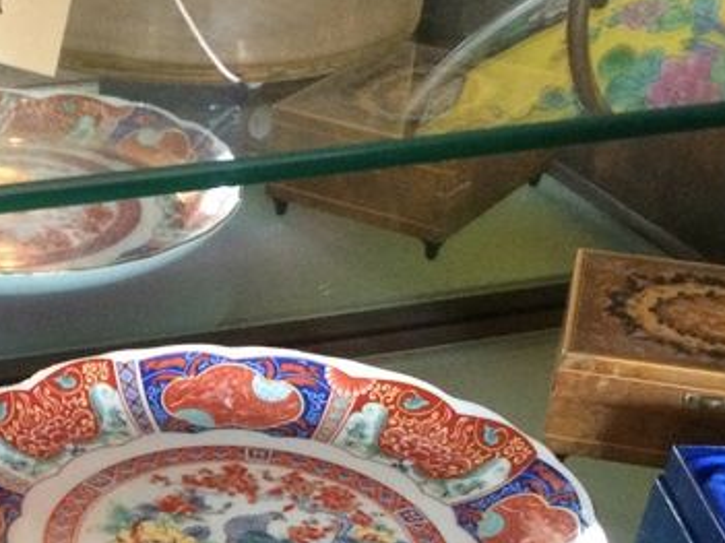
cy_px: 614
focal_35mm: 77
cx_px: 21
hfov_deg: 24.3
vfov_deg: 18.3
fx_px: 1612
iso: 320
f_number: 2.2
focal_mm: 4.12
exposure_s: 1/30
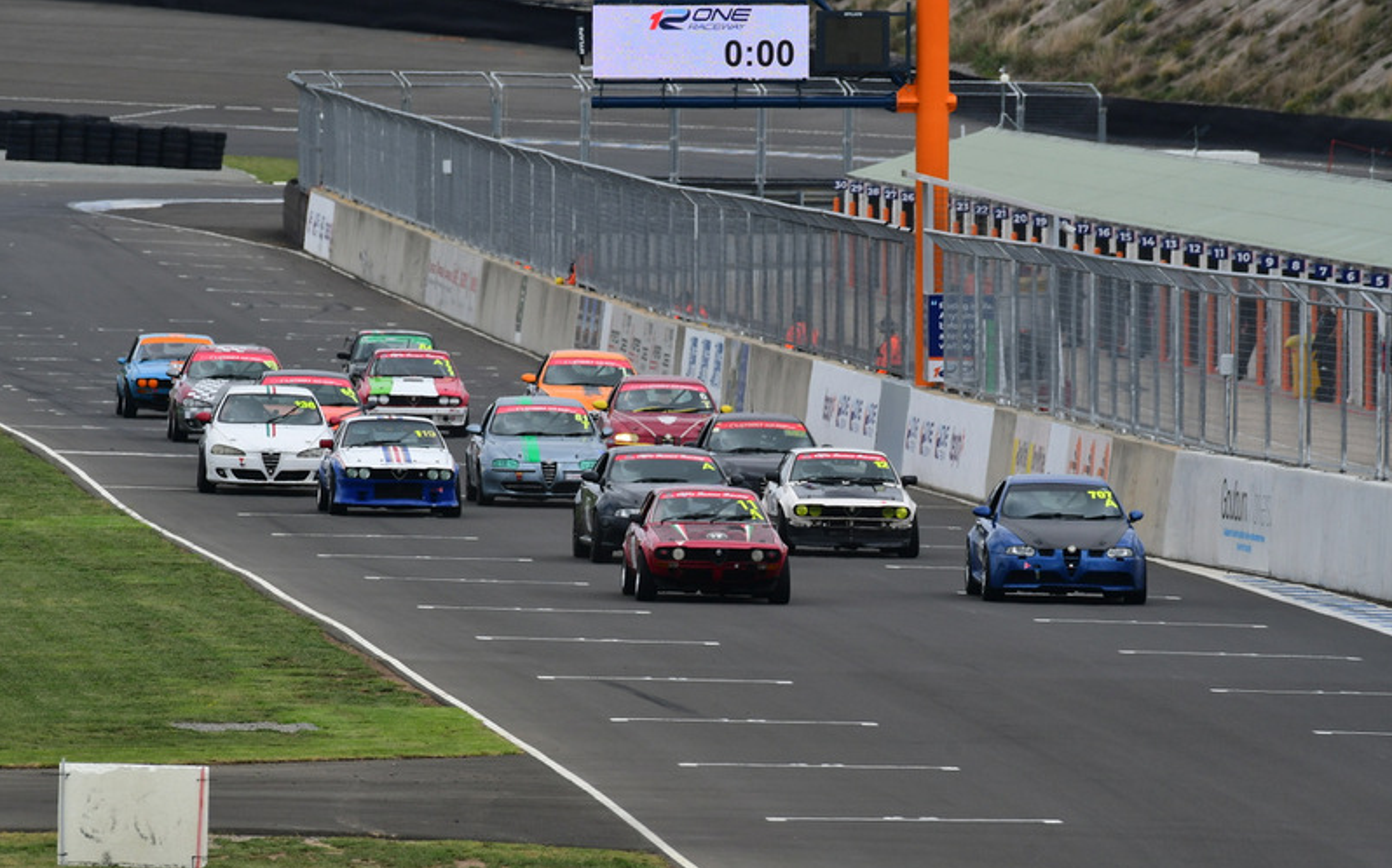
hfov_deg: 3.1
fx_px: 25596
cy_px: 436
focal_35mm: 675
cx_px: 696
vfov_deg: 1.9
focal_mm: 440
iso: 320
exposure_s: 1/640
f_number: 10
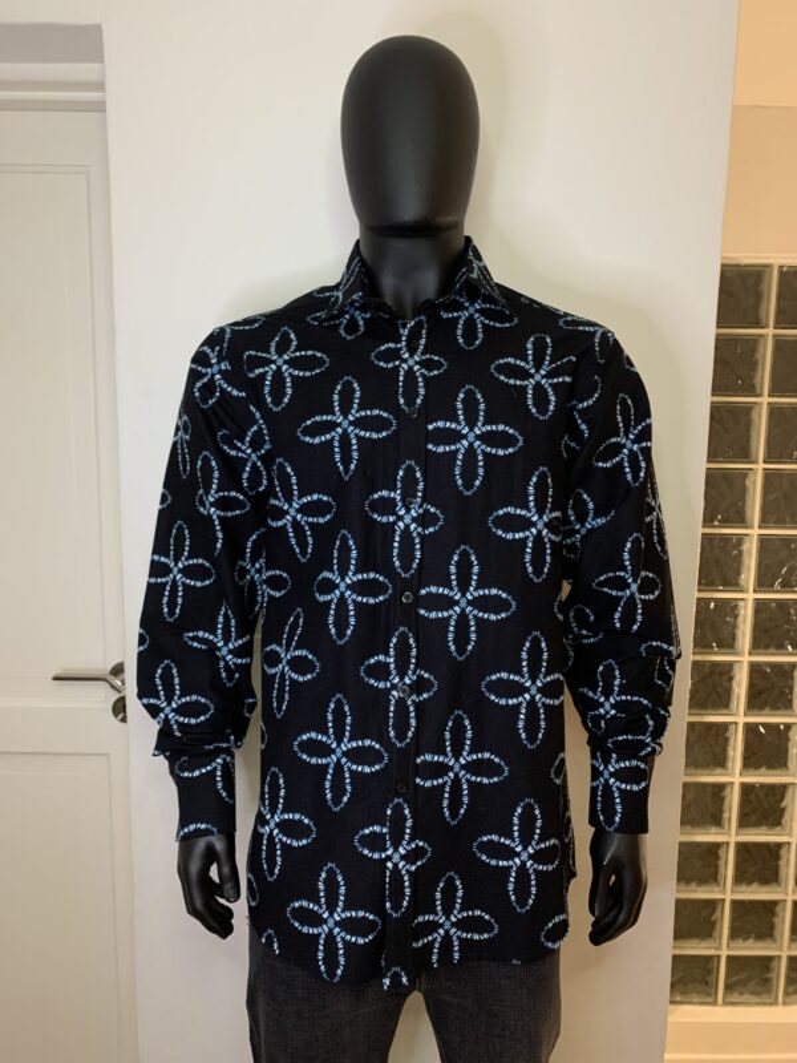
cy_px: 532
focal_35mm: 26
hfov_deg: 53.1
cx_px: 398
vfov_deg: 67.3
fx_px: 798
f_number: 1.8
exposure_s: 1/56
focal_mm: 4.25
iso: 400
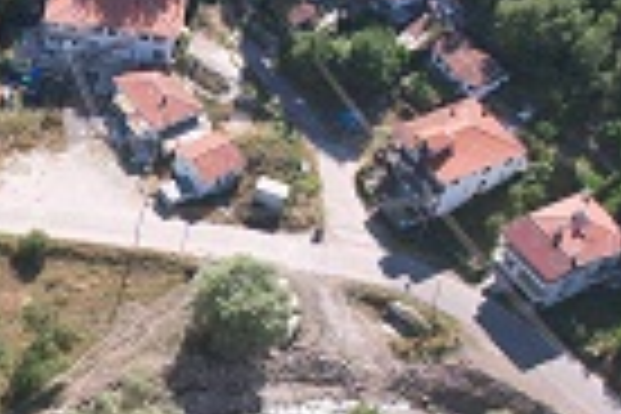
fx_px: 1656
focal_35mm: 96
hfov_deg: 19.5
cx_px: -194
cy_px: 356
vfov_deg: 14.1
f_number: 2.8
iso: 110
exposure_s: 1/800
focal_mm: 8.38
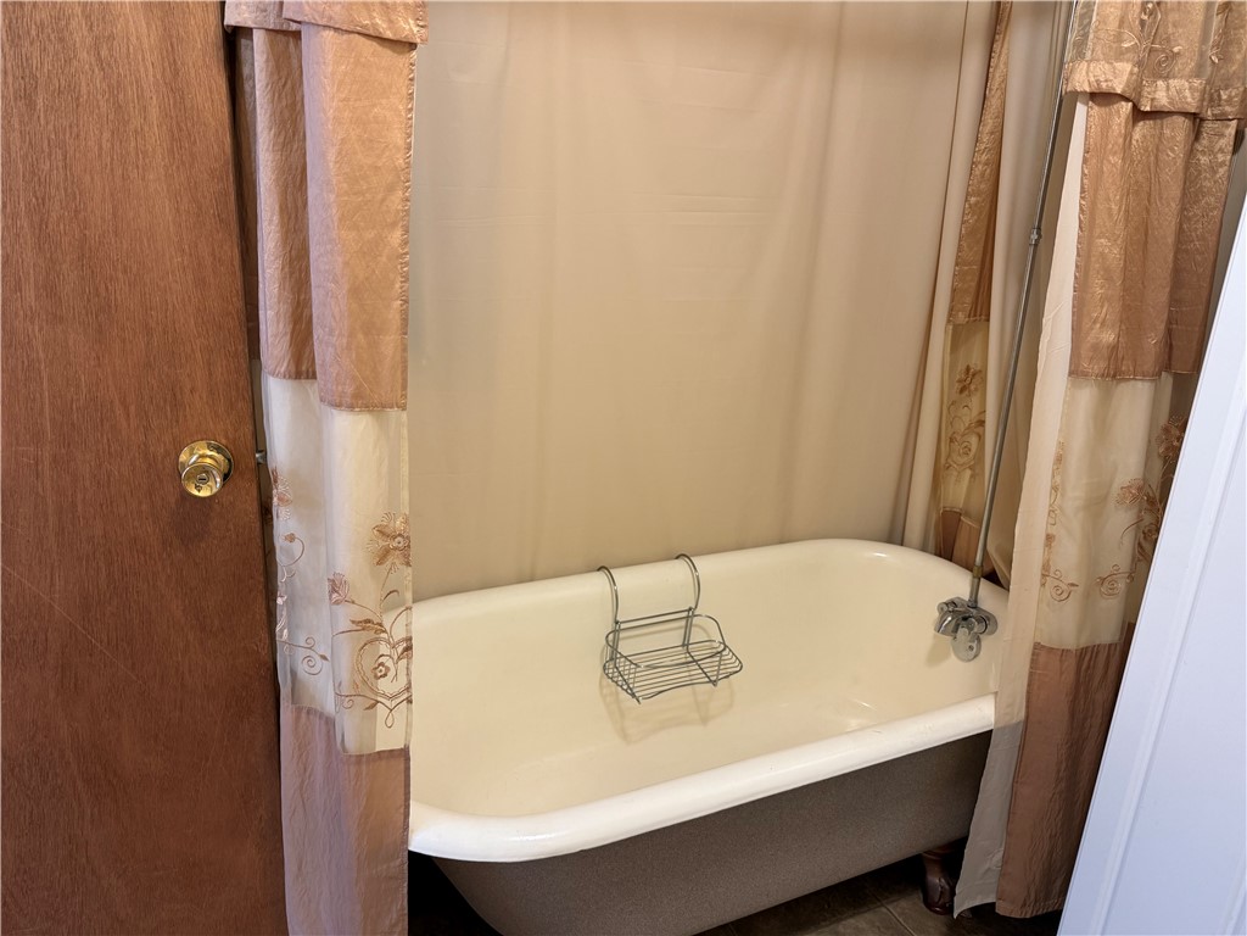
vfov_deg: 56.8
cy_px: 468
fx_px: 865
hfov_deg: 71.6
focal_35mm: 24
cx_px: 624
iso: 200
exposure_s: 1/60
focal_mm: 6.76
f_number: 1.78
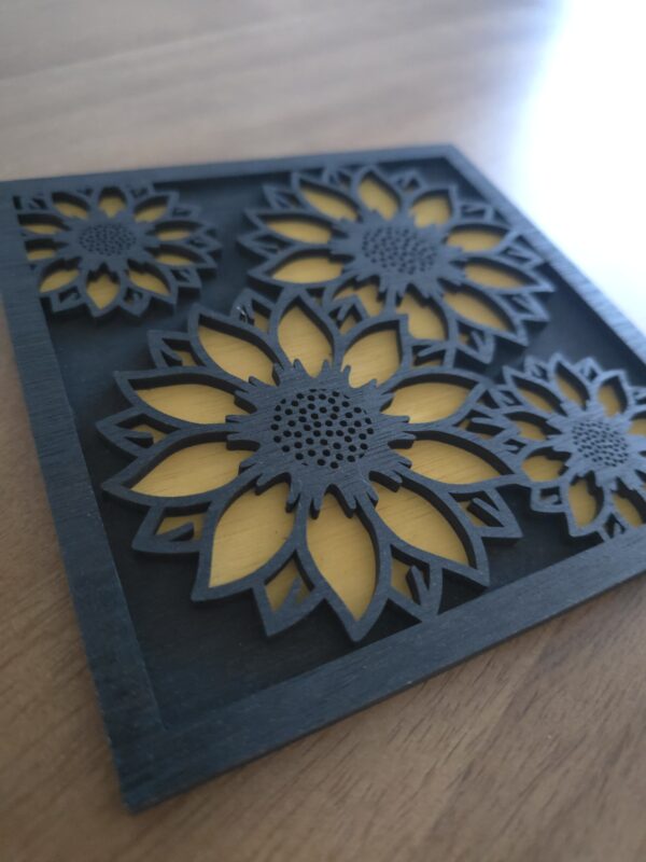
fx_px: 572
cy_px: 431
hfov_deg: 58.9
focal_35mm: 23
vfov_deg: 73.9
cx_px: 323
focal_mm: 6.3
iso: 1600
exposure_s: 1/24
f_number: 1.7
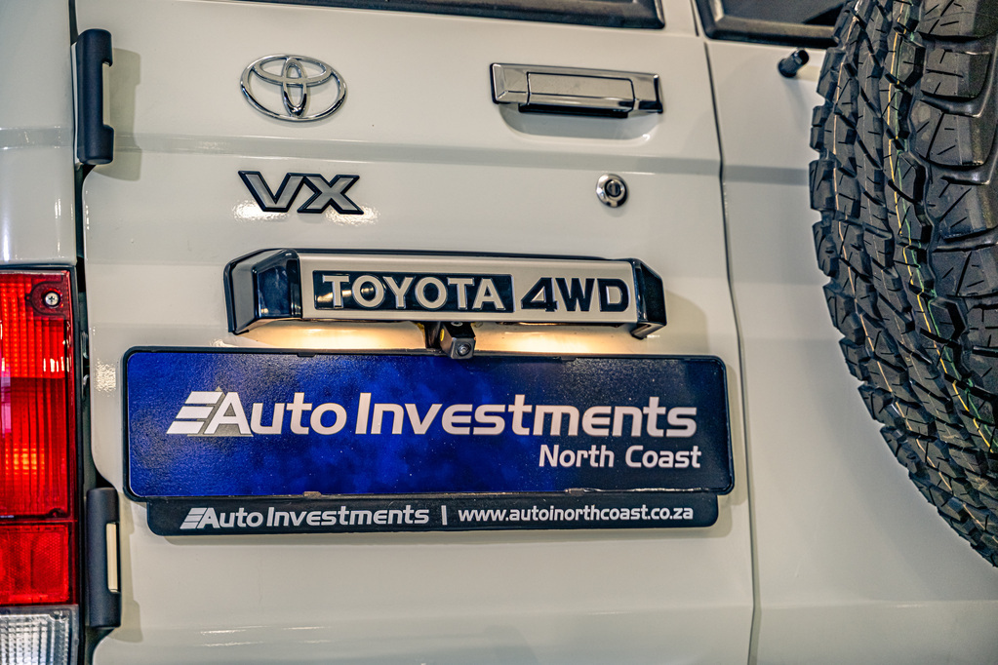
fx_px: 2079
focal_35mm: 75
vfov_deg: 18.2
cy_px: 332
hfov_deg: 27.0
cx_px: 499
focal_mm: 75
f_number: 2.8
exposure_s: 1/125
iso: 450
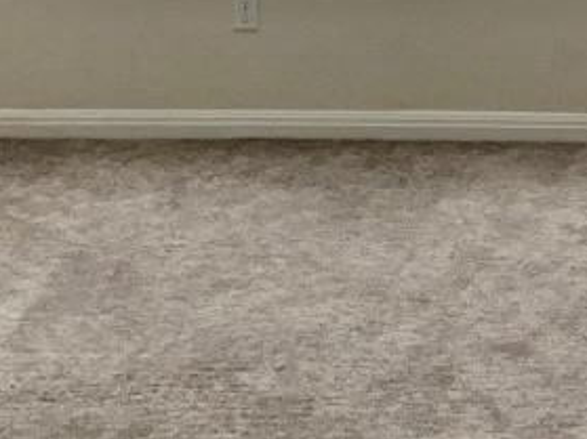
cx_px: 534
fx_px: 1678
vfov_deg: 14.3
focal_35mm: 99
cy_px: -147
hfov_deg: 19.5
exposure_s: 1/100
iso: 32
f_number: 1.8
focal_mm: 3
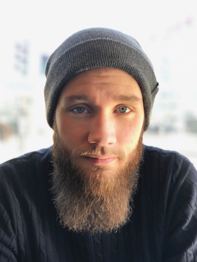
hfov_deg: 24.8
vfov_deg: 32.7
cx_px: 94
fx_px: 448
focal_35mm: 59
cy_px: 147
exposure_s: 1/50
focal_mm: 6
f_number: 2.4
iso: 25
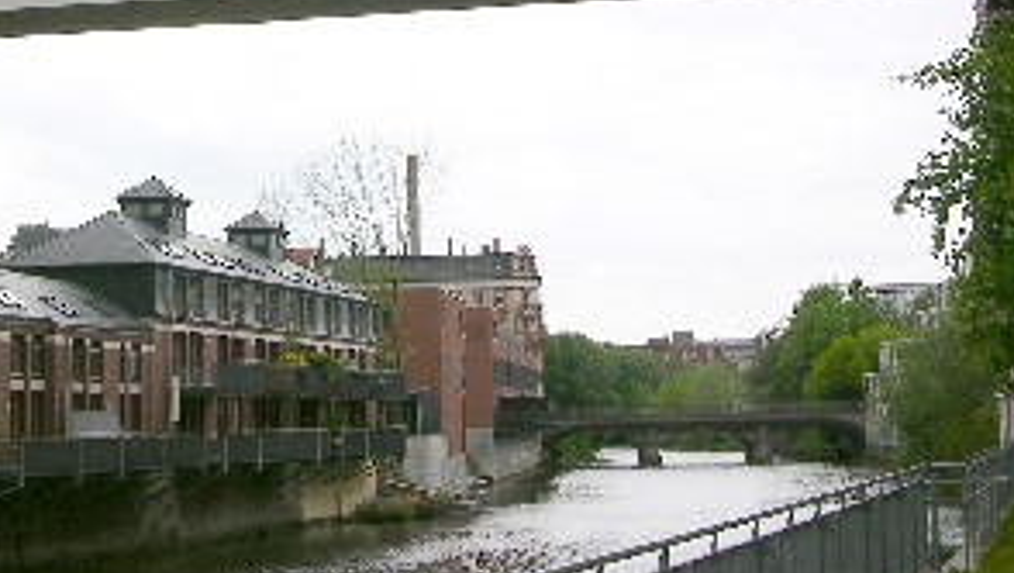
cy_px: -7
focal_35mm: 76
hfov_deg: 27.6
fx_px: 2045
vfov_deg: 15.6
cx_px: 291
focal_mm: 8.9
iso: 50
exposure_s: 1/85.7
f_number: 8
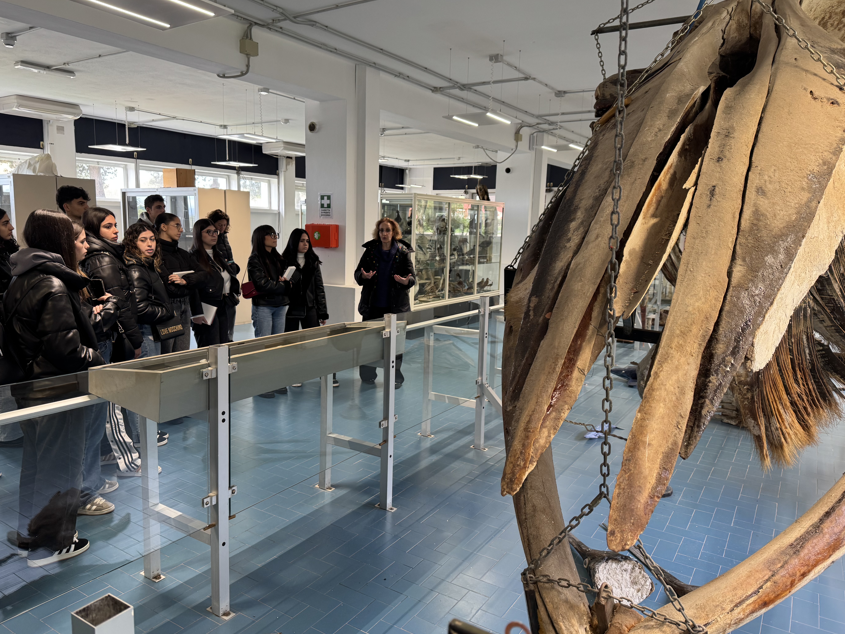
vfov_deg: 54.9
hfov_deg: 69.4
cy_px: 312
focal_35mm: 25
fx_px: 610
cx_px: 407
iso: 125
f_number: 1.78
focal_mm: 6.76
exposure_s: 1/50
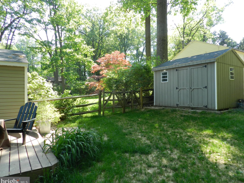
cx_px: 126
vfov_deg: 56.8
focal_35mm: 24
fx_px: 169
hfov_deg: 71.6
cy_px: 92
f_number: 3.4
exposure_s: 1/160
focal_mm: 4
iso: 160
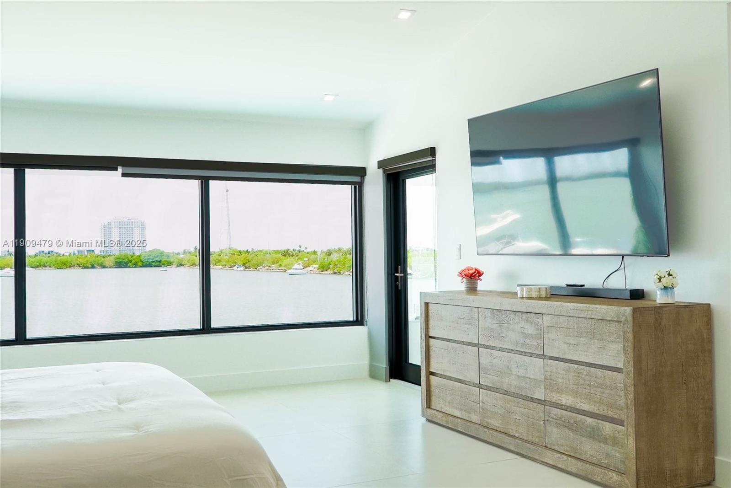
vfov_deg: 36.9
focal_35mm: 36
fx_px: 731
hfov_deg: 53.1
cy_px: 244
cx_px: 366
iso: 640
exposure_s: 1/400
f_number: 5.6
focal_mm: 24
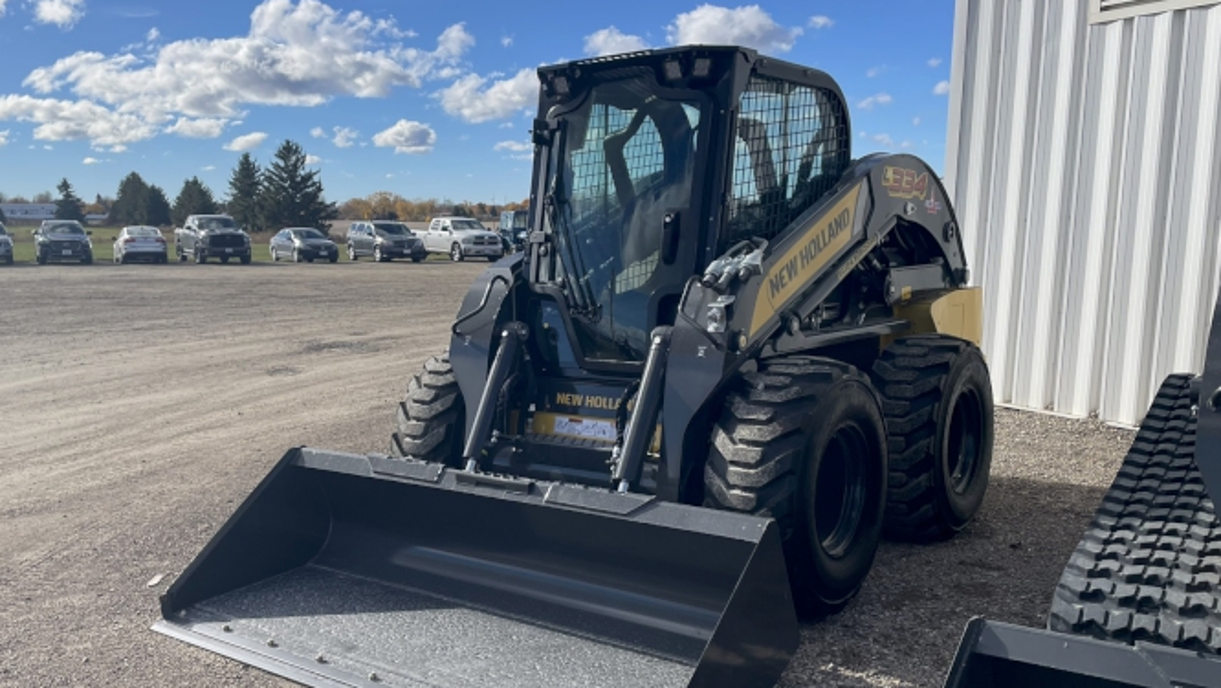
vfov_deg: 34.6
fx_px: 1101
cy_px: 385
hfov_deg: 57.7
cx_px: 517
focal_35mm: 34
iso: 32
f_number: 1.6
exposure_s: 1/4292
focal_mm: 4.2
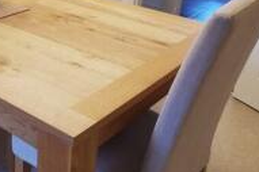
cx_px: 29
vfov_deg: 24.4
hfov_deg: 34.9
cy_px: 20
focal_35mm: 54
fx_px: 388
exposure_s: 1/25
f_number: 2.2
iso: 400
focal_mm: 2.26
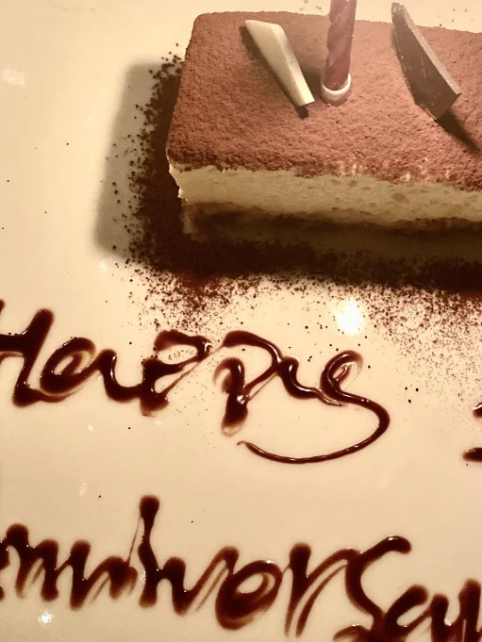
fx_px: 1021
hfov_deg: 26.4
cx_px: 328
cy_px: 423
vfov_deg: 34.6
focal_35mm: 55
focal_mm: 4.25
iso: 400
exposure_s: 1/48
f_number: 1.8
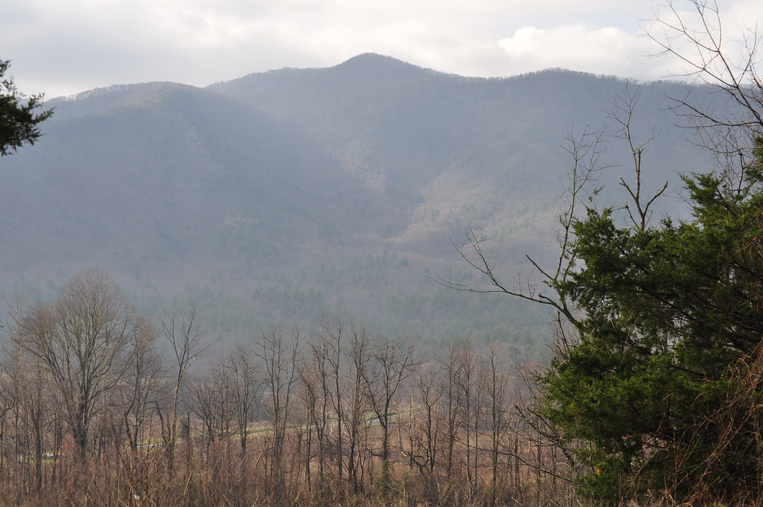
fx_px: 1746
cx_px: 382
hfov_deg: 24.6
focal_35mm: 82
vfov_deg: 16.5
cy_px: 254
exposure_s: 1/250
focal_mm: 55
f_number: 10
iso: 220
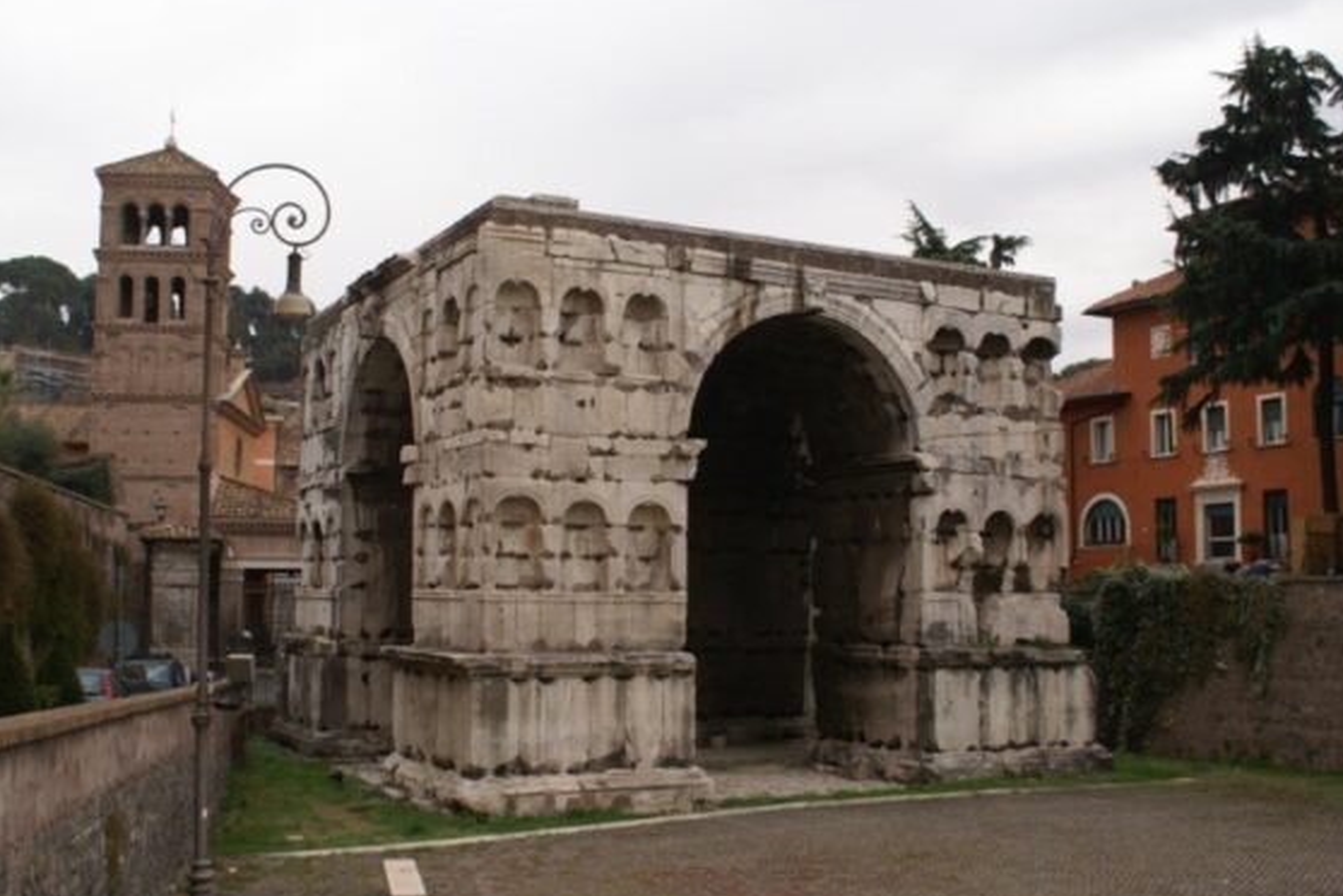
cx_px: 640
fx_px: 1567
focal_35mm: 42
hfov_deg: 46.4
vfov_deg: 31.9
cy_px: 452
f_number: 4.5
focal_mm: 26
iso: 200
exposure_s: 1/40
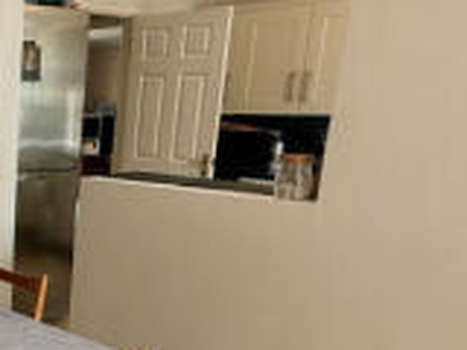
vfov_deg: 27.7
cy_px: 305
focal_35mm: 51
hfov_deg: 32.5
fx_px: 688
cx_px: -60
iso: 100
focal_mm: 2.22
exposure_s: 1/99
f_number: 2.2
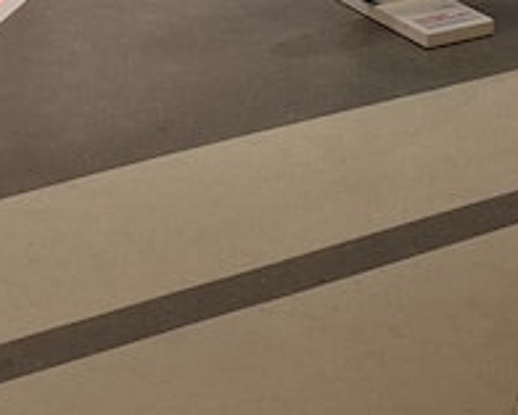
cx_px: 114
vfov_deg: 11.0
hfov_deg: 16.3
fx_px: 1795
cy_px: -592
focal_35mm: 117
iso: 80
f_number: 1.8
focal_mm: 5.54
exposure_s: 1/100
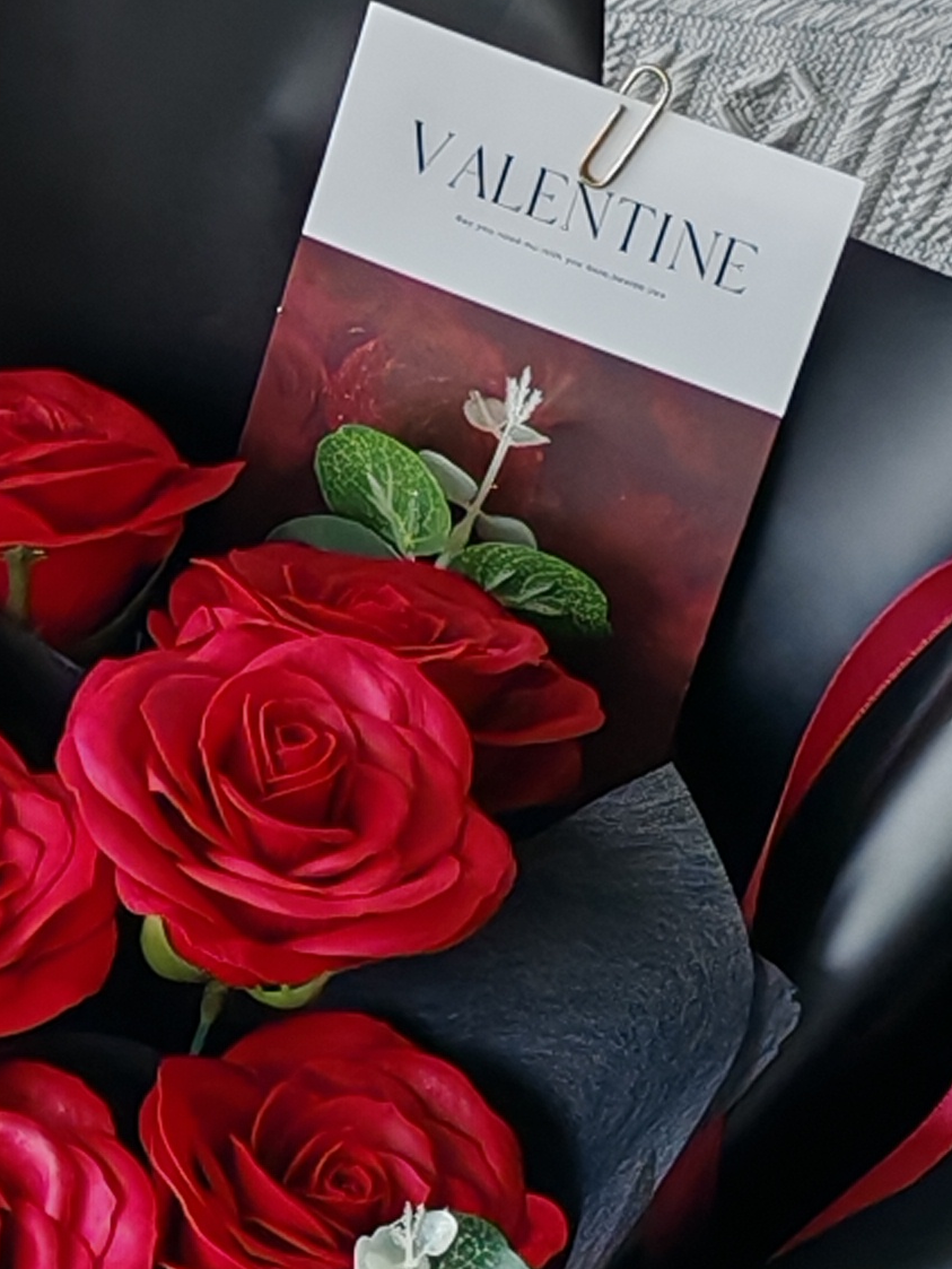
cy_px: 1441
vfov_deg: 11.1
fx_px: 6413
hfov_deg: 8.4
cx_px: -73
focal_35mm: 175
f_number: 1.95
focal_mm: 5.52
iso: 50
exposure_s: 1/110
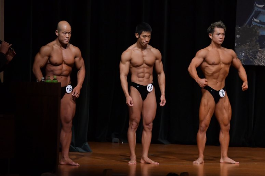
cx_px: 132
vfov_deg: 5.1
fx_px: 1987
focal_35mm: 270
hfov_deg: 7.6
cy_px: 88
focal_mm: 180
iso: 4000
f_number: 5.6
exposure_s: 1/400
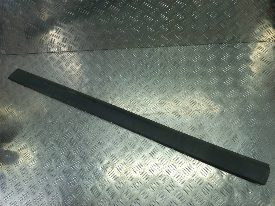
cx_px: 138
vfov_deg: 54.9
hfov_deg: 69.4
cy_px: 103
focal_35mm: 25
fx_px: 199
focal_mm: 4.6
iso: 32
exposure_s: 1/50
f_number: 1.8
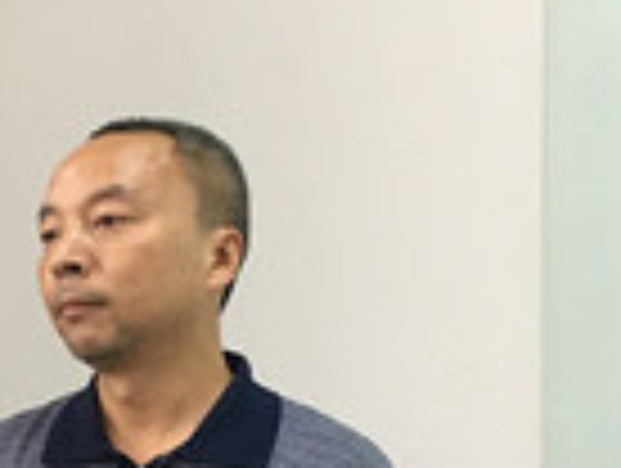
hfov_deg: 22.5
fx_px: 1510
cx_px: 32
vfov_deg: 17.3
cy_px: 454
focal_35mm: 84
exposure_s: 1/17
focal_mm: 4.15
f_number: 2.2
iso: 100
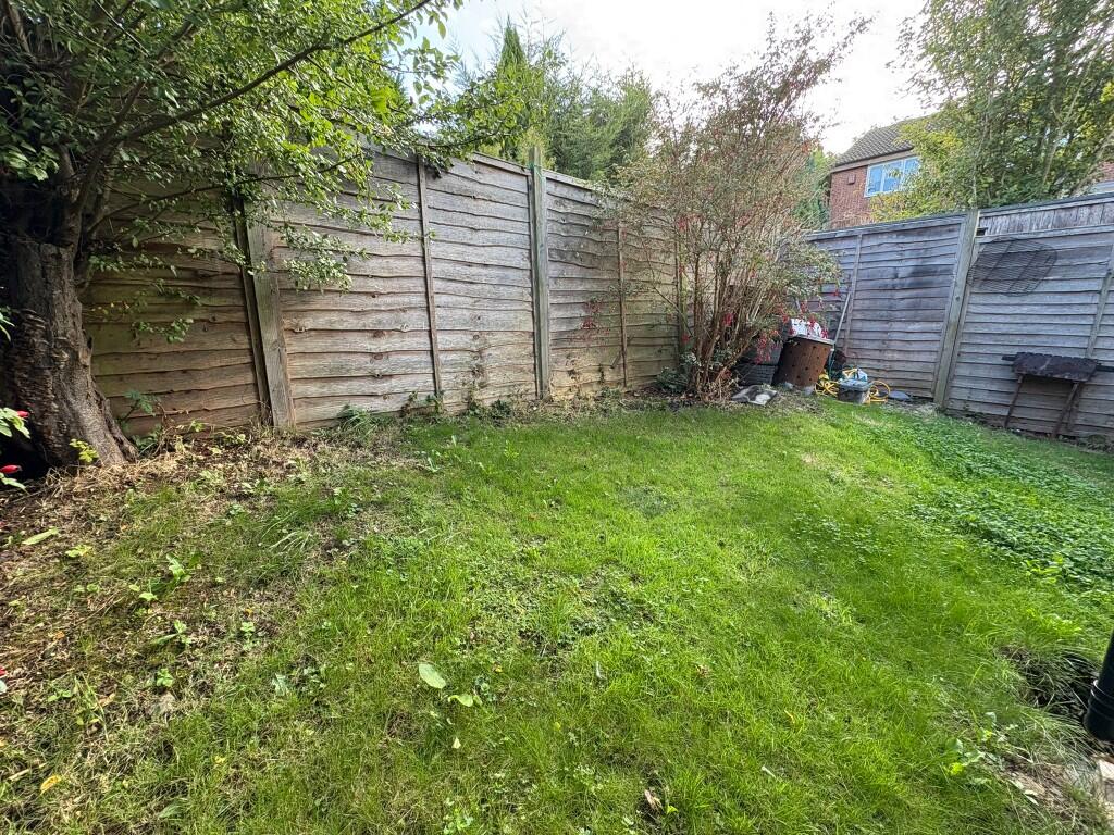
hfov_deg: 102.1
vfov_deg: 85.7
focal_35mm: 14
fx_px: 451
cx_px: 557
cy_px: 418
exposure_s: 1/99
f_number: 2.2
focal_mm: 2.22
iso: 80
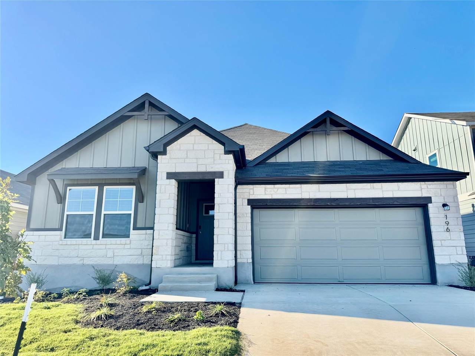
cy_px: 178
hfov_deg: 71.6
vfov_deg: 56.8
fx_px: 329
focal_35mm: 24
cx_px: 238
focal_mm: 6.76
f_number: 1.78
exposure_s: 1/3247
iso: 80
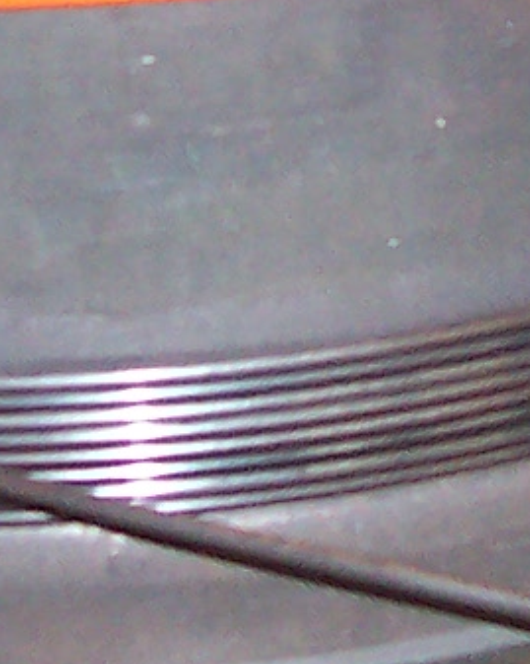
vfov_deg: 8.8
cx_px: 433
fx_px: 4280
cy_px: -14
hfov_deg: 7.1
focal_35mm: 218
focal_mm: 5.6
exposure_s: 1/60
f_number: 2.8
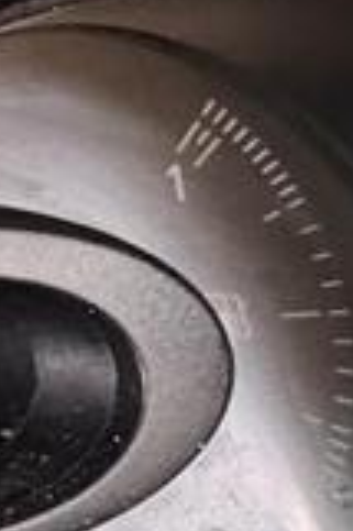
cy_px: 56
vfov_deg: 24.4
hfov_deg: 13.0
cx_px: -475
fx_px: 1194
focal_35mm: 81
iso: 1250
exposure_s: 1/30
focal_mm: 2.22
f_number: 2.2
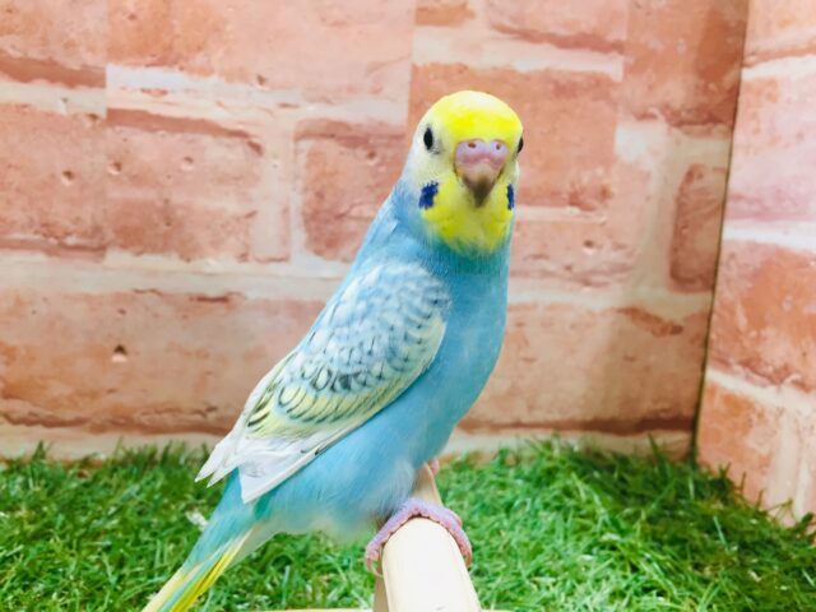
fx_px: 684
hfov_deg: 61.7
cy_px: 306
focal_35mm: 29
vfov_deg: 48.2
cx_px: 408
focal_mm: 4.15
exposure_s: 1/30
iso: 64
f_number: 2.2
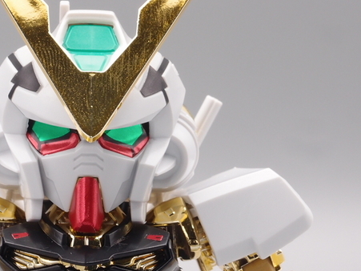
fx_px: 1553
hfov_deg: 13.2
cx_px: 86
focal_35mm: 149
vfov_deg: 10.0
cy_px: 115
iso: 100
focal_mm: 18.15
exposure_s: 1/13
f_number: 8
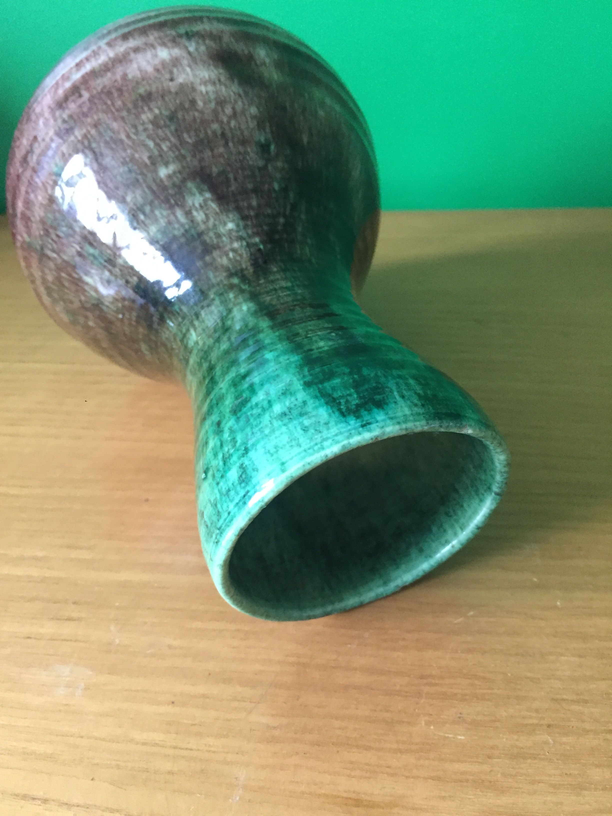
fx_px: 684
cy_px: 408
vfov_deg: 61.7
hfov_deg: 48.2
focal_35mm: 29
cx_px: 306
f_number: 2.2
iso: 250
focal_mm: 4.15
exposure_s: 1/25
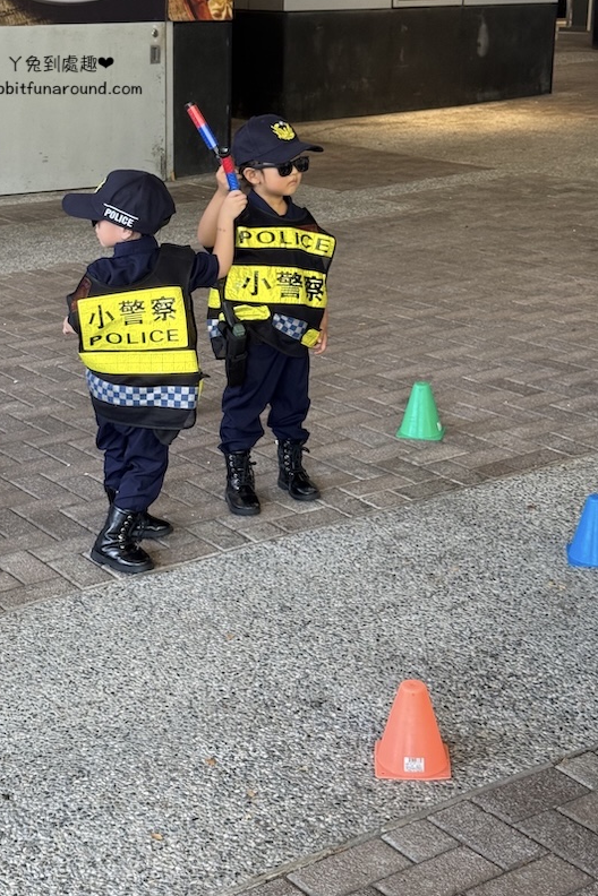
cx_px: 177
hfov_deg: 21.4
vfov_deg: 31.8
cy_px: 341
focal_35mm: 63
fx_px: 1570
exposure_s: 1/60
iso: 125
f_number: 1.78
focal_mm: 6.76
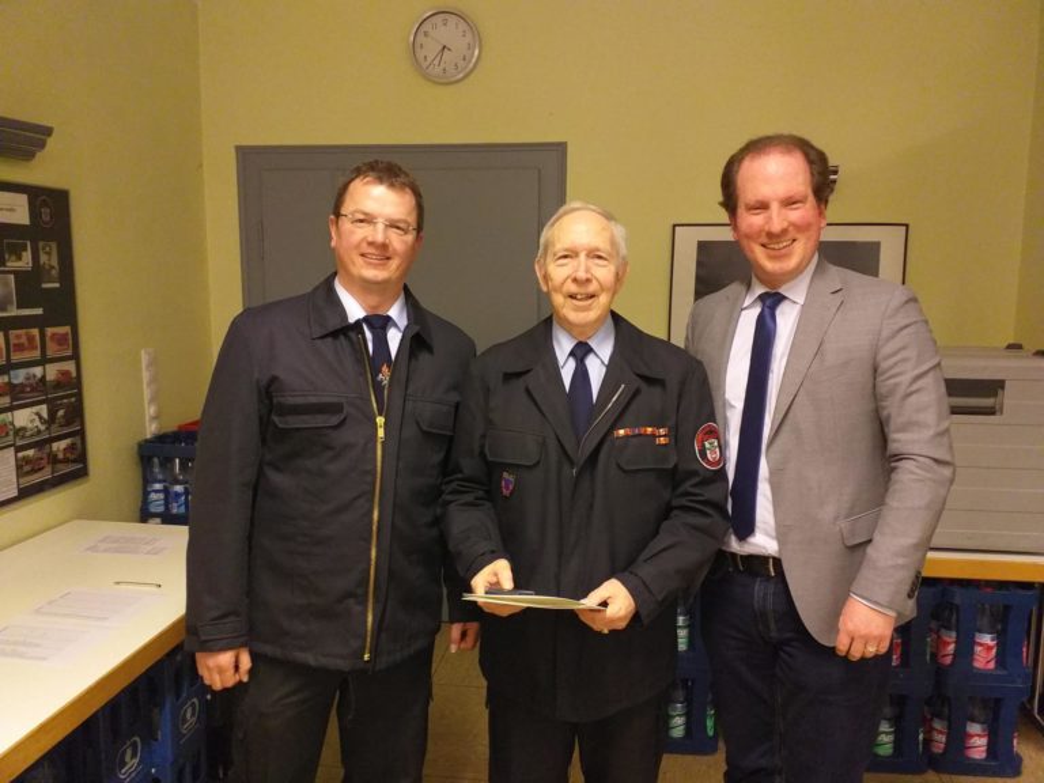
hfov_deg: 65.3
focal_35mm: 27
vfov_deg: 51.4
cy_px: 392
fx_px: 814
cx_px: 522
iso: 320
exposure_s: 1/25
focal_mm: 3.6
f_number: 1.9
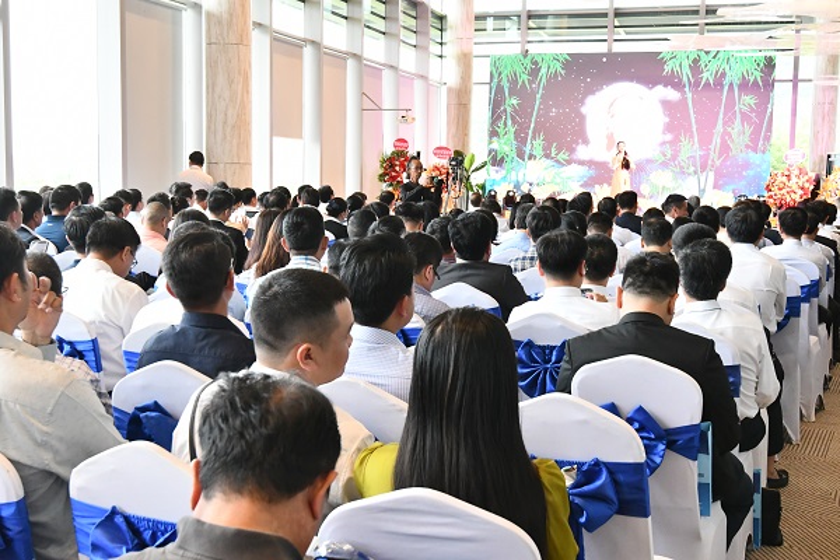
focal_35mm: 46
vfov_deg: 29.2
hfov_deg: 42.7
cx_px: 420
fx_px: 1073
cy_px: 280
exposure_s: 1/60
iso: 4500
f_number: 9
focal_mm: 31
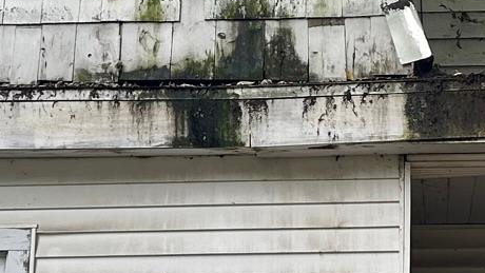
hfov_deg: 17.0
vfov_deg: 9.5
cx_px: 303
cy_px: -16
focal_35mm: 126
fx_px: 1621
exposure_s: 1/172
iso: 40
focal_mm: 5.7
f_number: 1.5
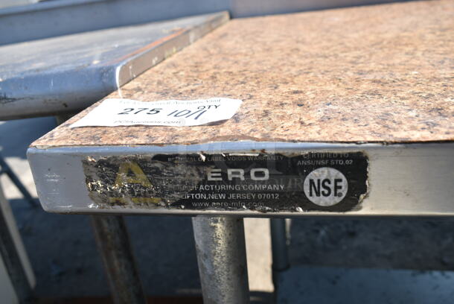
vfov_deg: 38.4
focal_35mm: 34
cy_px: 152
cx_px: 227
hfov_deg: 55.1
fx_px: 435
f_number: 7.1
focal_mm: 23
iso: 100
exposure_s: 1/200
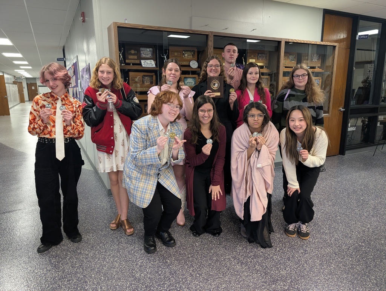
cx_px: 193
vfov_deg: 56.9
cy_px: 146
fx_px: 268
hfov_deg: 71.5
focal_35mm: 24
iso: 140
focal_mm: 6.9
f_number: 1.68
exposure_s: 1/60
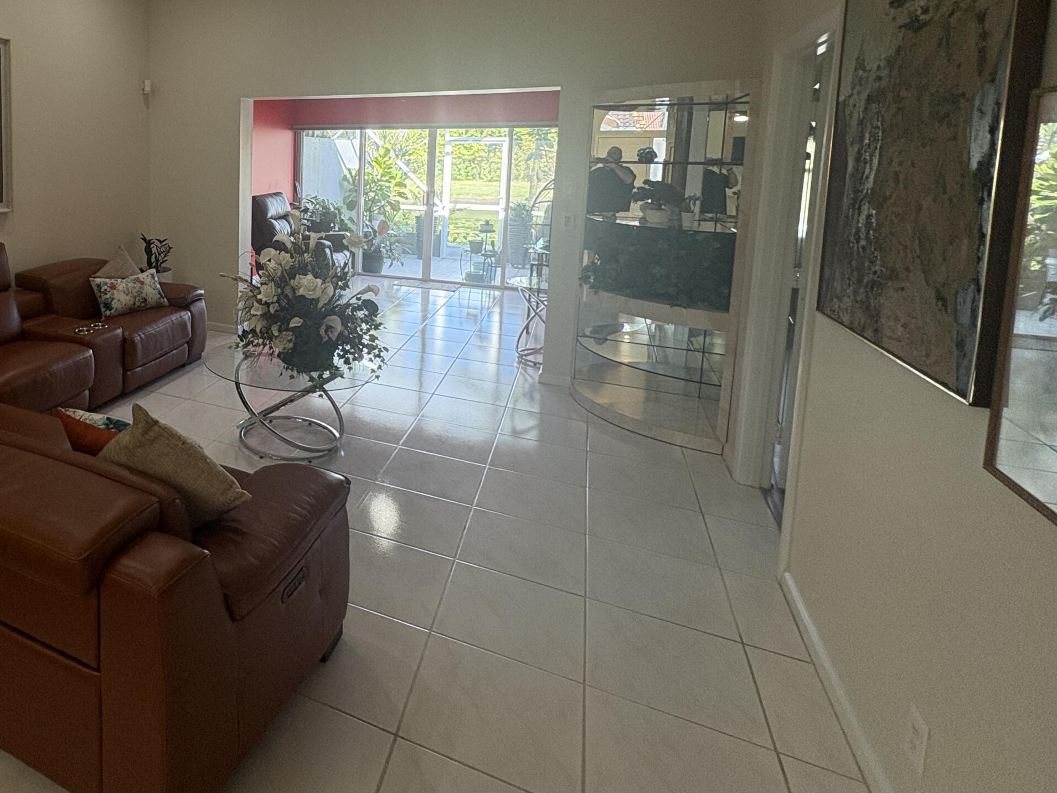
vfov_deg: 58.7
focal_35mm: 22
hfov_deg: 69.7
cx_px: 227
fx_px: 672
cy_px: 226
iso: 160
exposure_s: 1/120
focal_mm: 2.22
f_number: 2.2
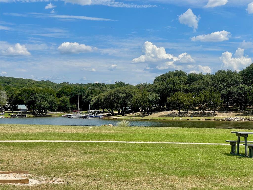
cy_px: 95
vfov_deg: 22.9
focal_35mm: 64
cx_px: 126
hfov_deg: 30.3
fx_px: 468
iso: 20
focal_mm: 7.5
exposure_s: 1/1980
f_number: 2.2
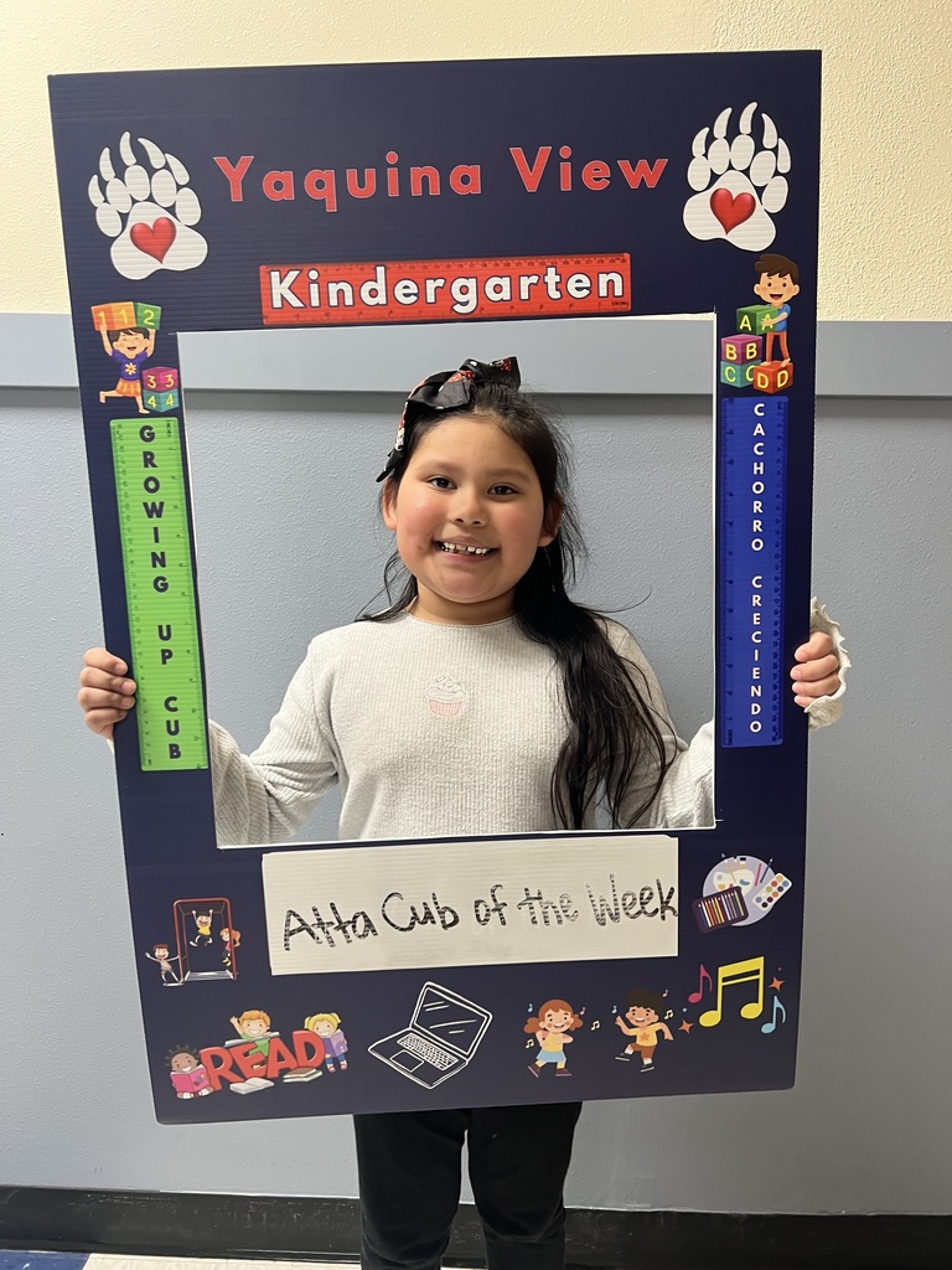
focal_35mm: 26
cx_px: 476
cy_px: 635
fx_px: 953
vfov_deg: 67.3
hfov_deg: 53.1
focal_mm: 5.7
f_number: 1.5
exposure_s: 1/60
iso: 125
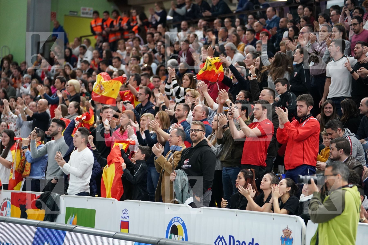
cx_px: 184
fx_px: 1267
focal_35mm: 124
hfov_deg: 16.5
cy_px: 122
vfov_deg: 11.1
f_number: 2.8
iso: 2500
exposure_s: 1/500
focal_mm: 124
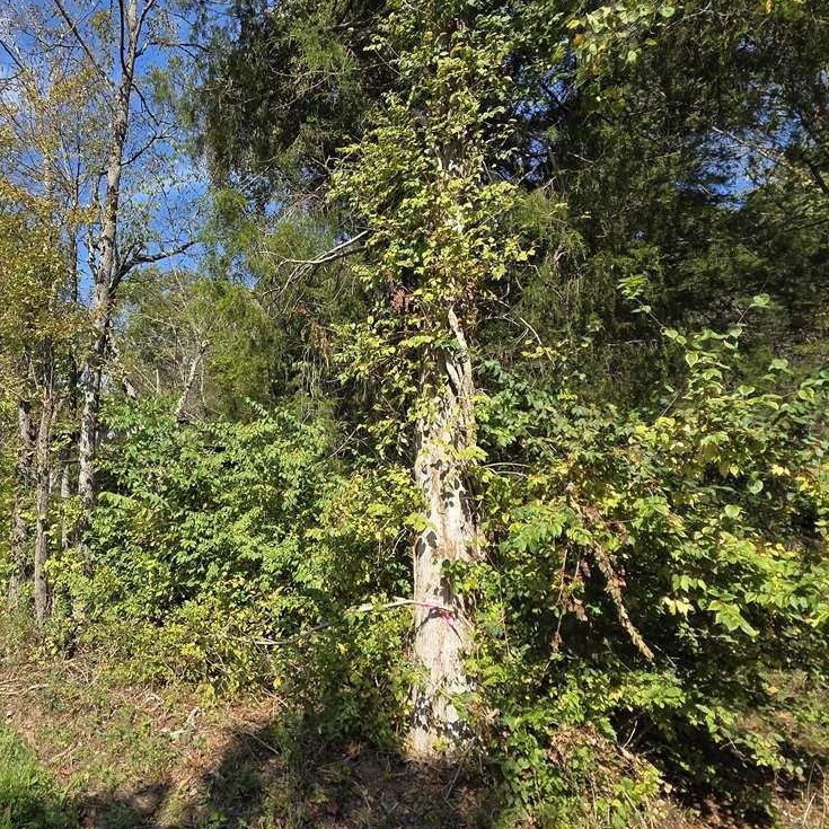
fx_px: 542
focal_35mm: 20
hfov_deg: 71.0
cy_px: 409
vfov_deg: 74.8
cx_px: 233
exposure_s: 1/1265
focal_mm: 2.2
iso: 50
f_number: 2.2
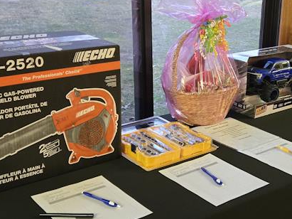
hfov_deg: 33.8
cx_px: 214
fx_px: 472
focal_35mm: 56
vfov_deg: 26.1
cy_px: 125
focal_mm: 5.4
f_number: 1.8
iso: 1000
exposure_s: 1/120
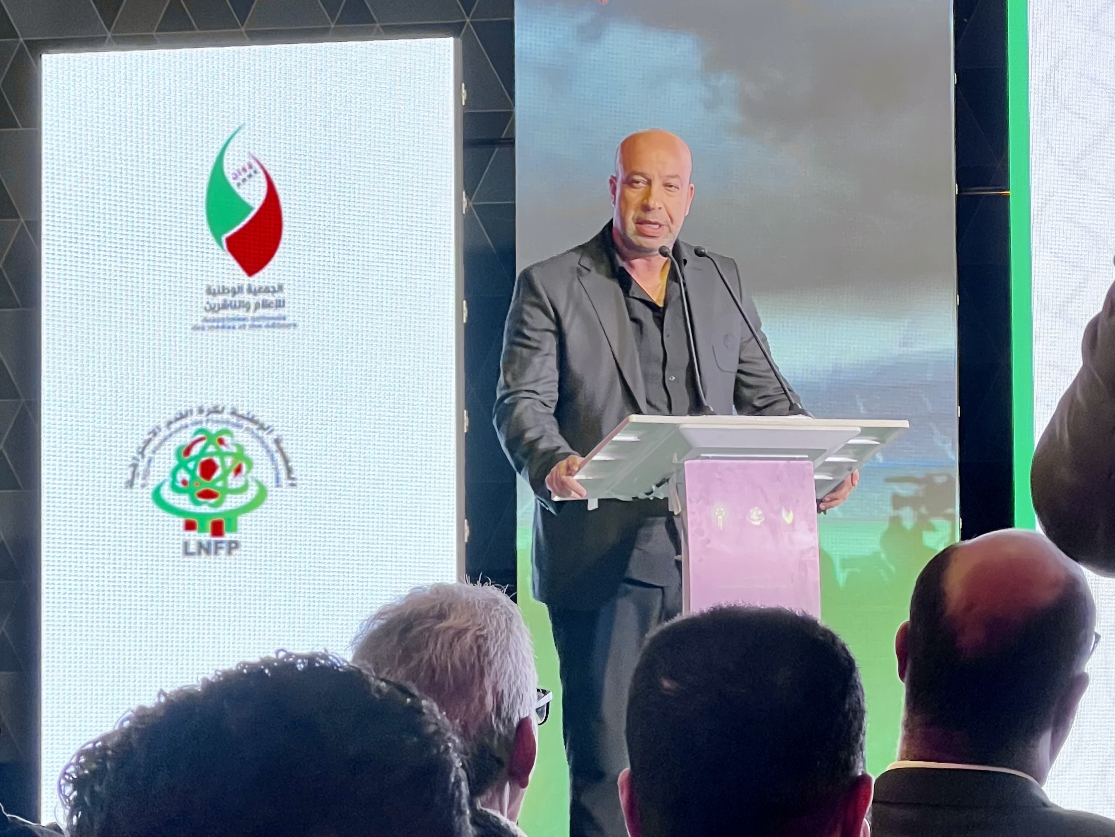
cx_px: 558
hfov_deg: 25.3
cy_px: 418
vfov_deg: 19.1
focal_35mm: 77
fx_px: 2480
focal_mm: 9
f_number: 2.8
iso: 200
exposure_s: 1/60
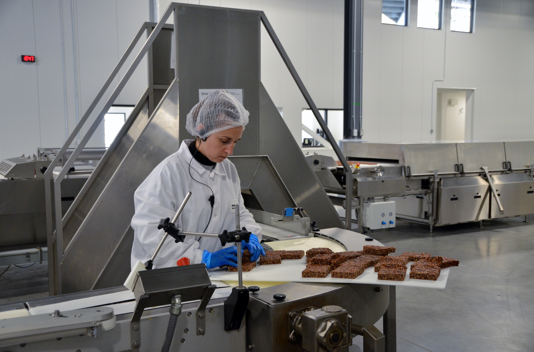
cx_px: 267
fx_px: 532
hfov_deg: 53.3
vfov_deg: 36.6
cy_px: 176
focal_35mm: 36
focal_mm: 24
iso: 800
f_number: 4
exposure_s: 1/60
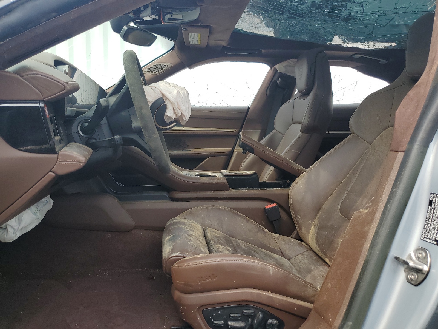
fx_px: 329
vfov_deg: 53.1
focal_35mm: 26
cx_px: 219
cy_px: 164
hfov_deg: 67.3
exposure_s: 1/455
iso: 50
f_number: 1.5
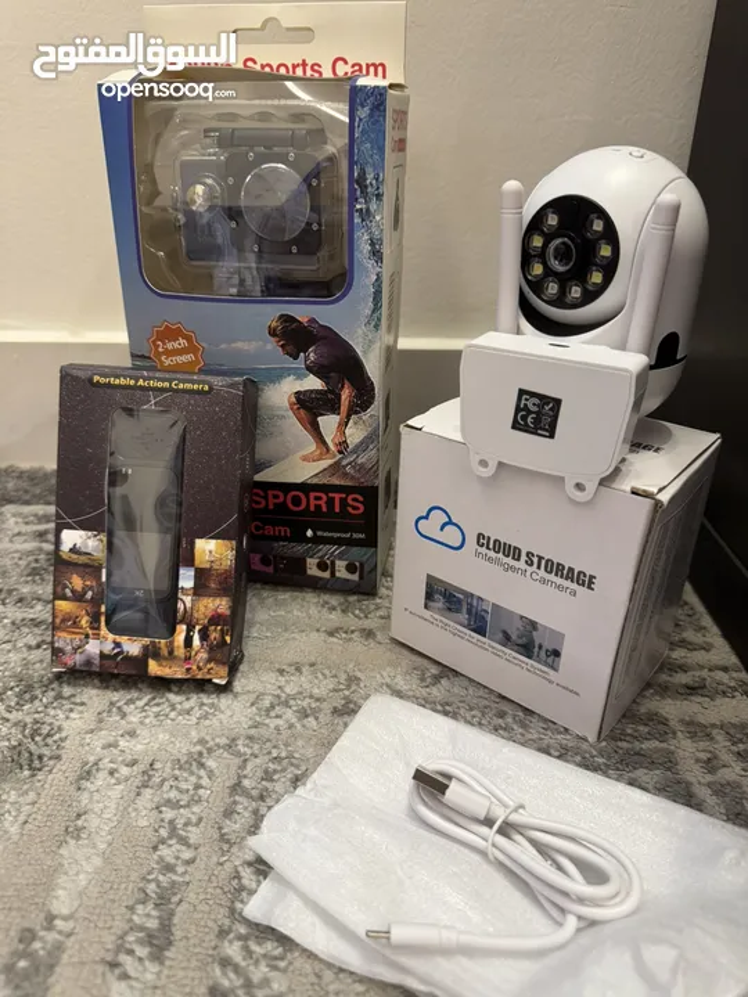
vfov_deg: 71.6
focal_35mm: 24
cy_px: 498
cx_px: 374
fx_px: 691
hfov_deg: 56.8
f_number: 1.78
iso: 320
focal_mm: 6.76
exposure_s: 1/50
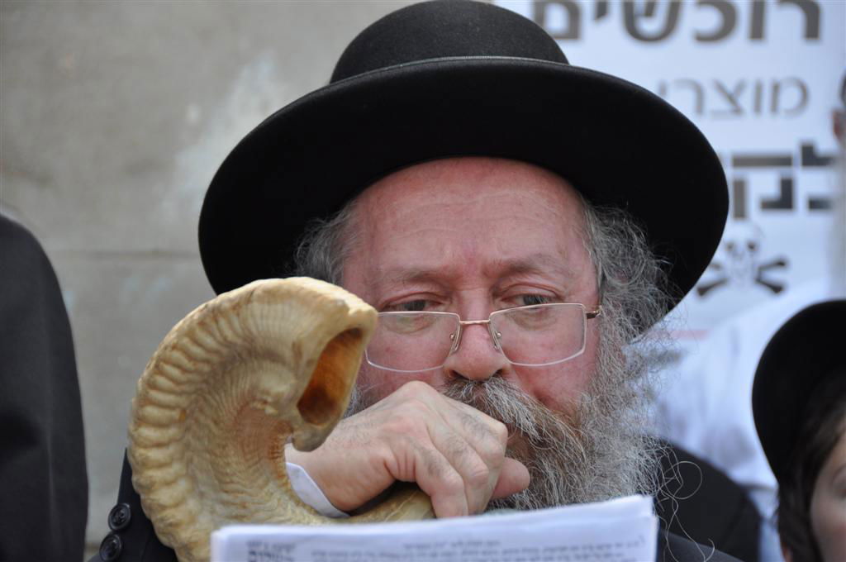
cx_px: 423
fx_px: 3943
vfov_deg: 8.1
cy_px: 281
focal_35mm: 168
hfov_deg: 12.2
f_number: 5.3
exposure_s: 1/320
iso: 400
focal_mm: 112
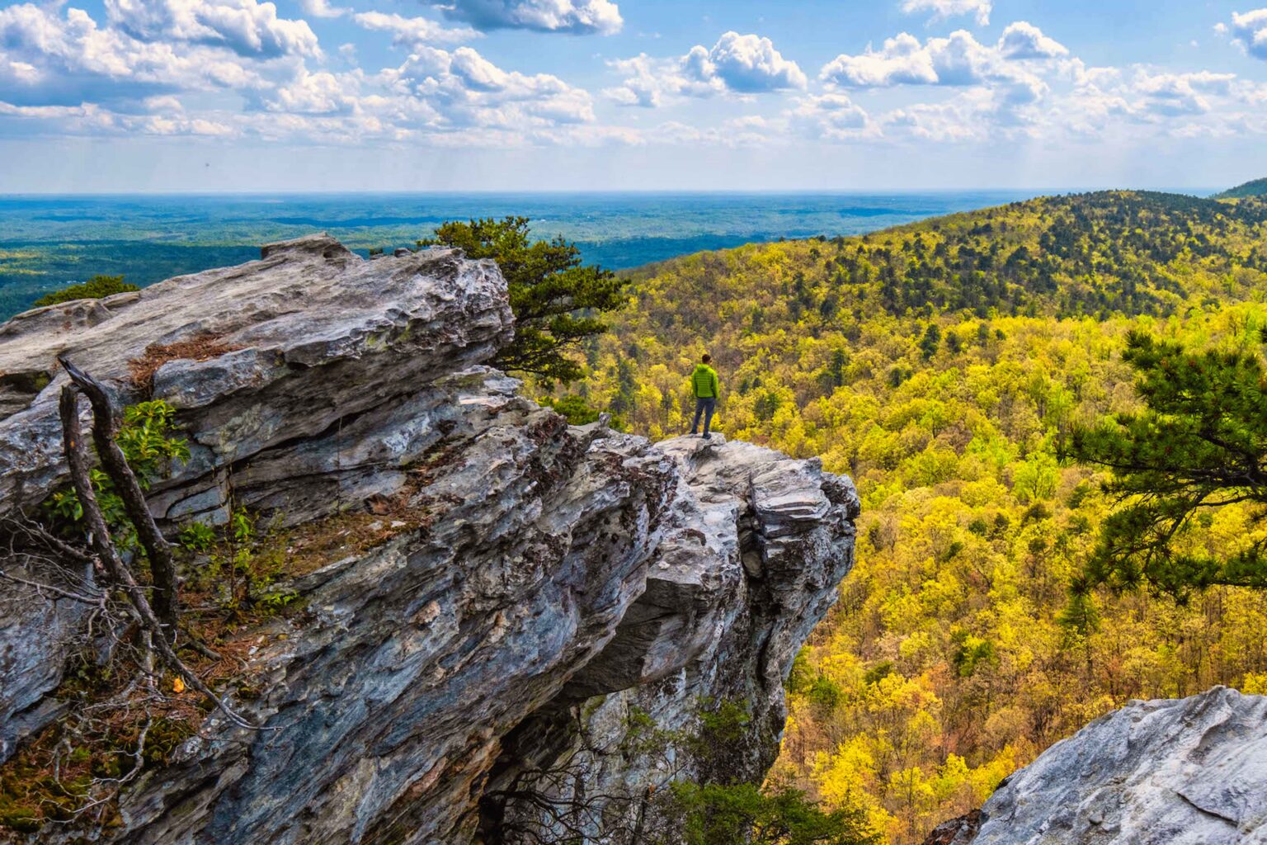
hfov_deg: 53.1
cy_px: 422
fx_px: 1267
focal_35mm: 36
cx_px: 634
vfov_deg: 36.9
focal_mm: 24
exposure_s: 1/900
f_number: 6.4
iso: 160
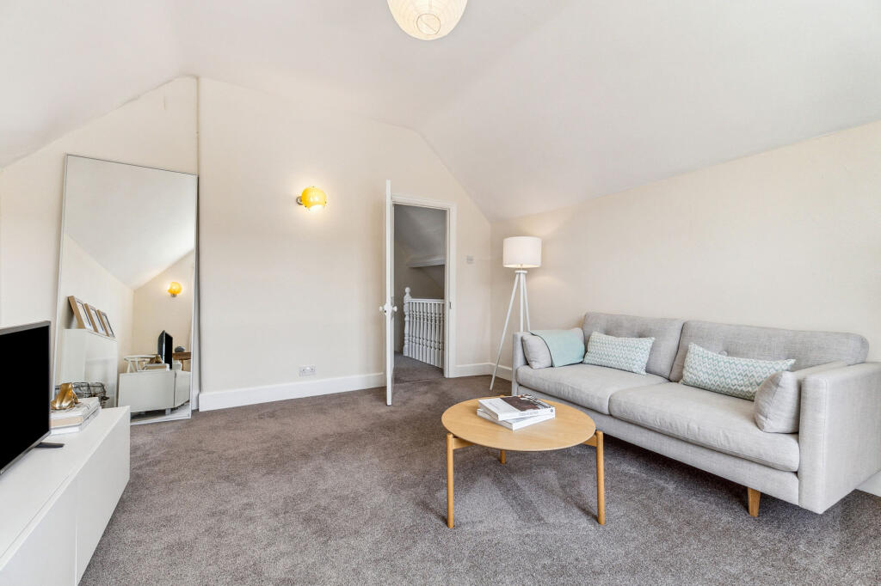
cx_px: 440
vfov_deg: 77.3
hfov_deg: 100.4
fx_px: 367
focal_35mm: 15
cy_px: 293
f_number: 3.2
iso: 200
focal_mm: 10
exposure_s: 1/250
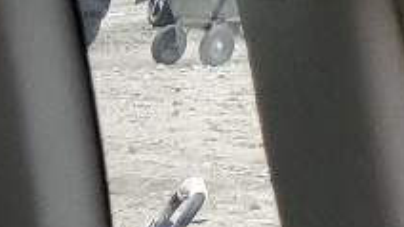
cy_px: 1003
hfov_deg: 7.9
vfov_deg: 4.9
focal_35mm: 214
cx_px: -1002
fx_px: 2291
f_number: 1.5
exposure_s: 1/120
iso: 73
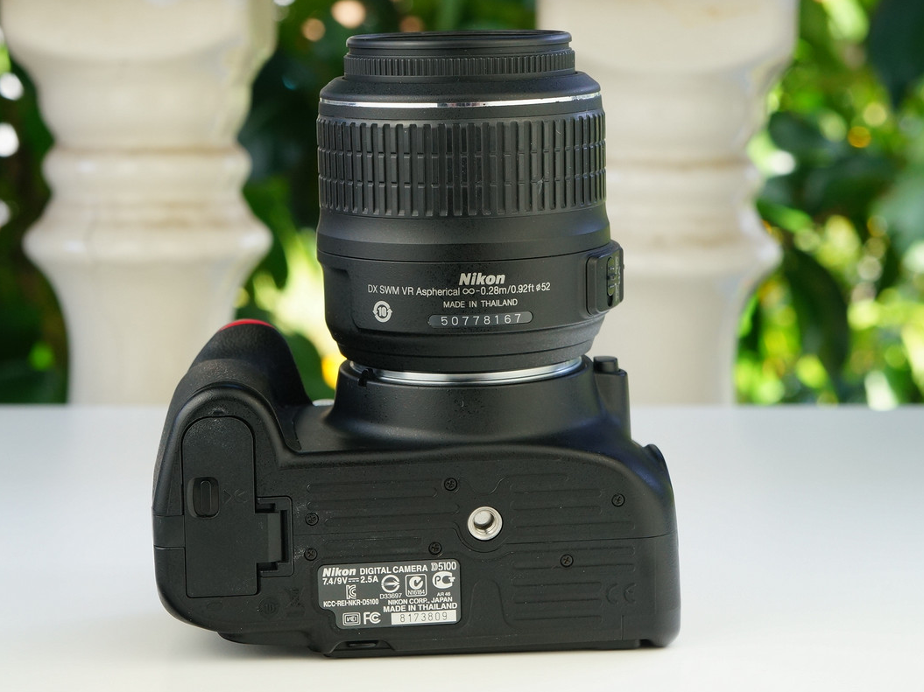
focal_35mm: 79
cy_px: 348
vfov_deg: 18.7
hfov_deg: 24.7
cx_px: 434
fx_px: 2108
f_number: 8
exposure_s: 1/25
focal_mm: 48
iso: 400
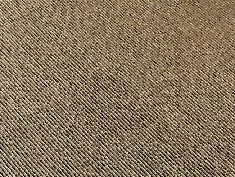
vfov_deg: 7.4
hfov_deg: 10.6
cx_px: -134
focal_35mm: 179
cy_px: -346
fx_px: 1215
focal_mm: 4.15
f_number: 2.2
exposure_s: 1/33
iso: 80
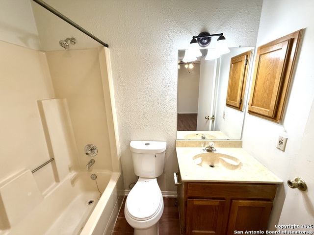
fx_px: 127
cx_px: 157
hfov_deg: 102.1
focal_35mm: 14
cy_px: 118
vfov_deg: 85.7
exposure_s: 1/120
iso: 160
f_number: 2.2
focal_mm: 2.22
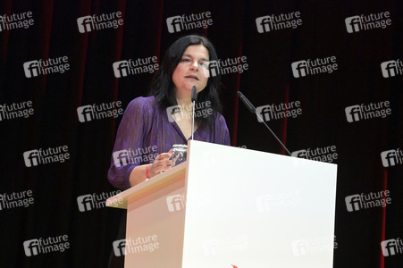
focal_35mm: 120
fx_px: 1342
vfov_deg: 11.4
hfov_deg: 17.1
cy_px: 134
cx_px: 202
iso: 8000
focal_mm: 120
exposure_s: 1/640
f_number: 5.6
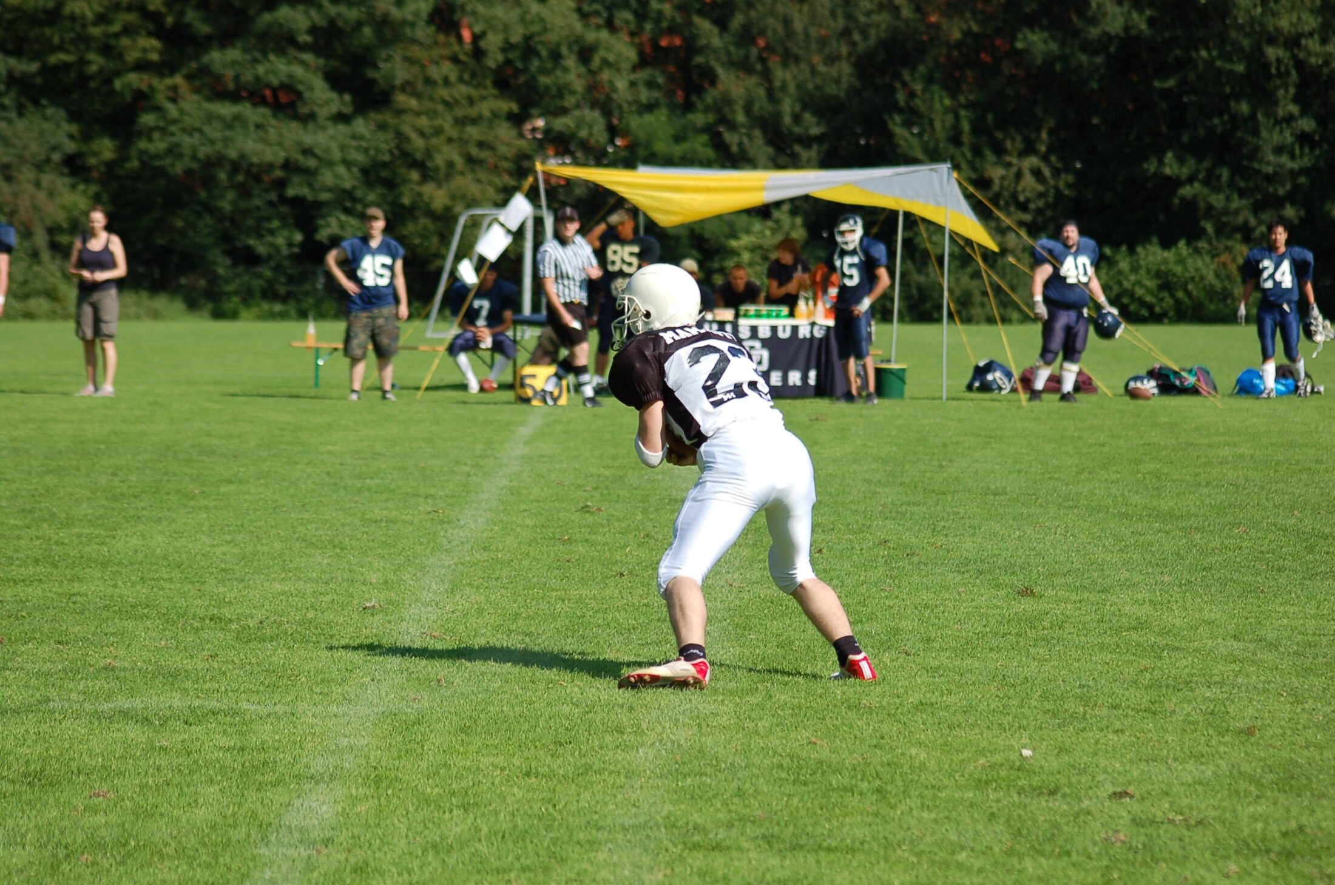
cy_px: 442
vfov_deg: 8.3
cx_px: 668
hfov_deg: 12.5
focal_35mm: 165
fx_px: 6107
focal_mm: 110
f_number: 5
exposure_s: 1/1250
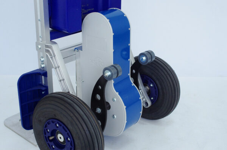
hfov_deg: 38.3
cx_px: 114
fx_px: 327
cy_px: 75
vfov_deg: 25.9
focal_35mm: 52
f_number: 7.1
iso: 1600
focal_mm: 35
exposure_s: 1/80
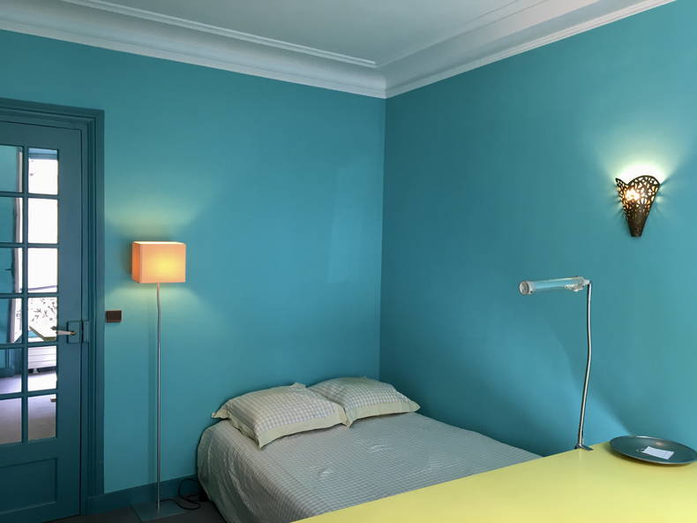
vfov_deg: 48.2
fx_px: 584
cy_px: 262
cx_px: 348
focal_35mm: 29
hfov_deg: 61.7
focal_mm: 4.15
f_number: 2.2
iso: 32
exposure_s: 1/33
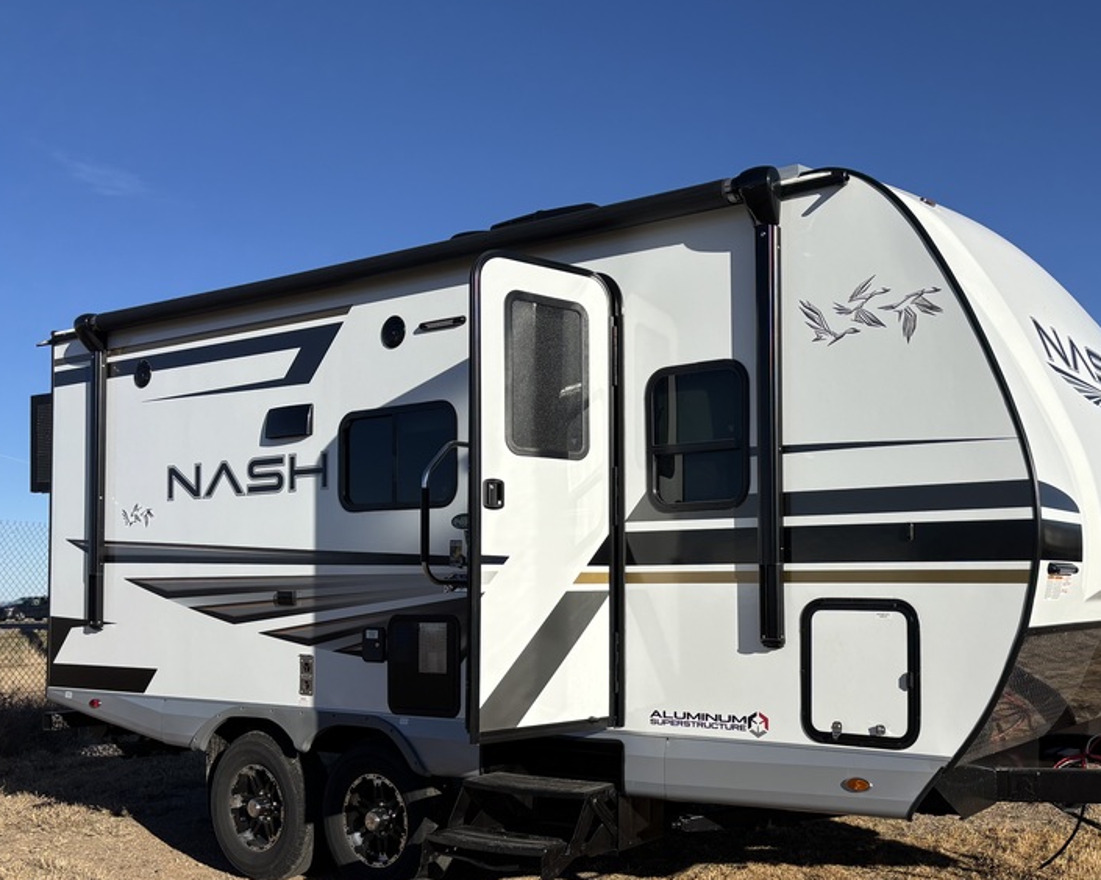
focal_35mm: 36
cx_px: 736
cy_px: 538
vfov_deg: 40.9
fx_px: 1173
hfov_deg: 49.4
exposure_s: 1/5348
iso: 50
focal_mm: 5.96
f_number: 1.6
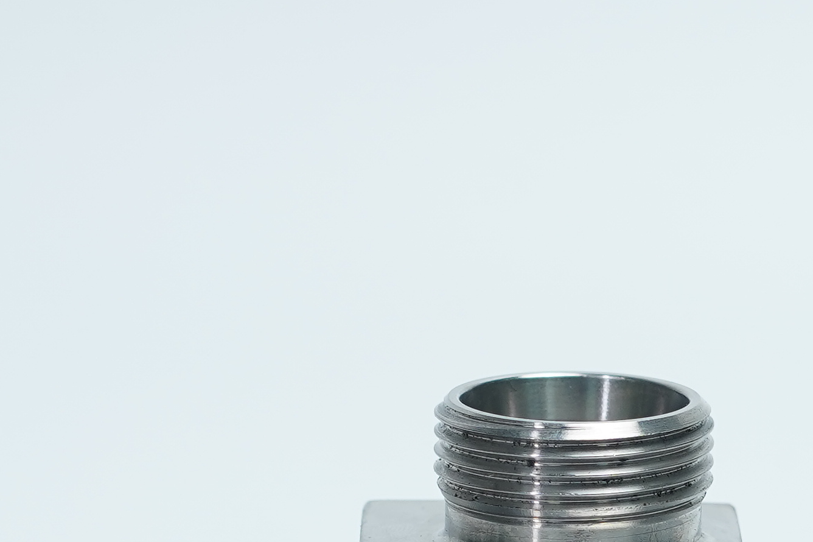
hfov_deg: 9.3
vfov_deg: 6.2
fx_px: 4989
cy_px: 591
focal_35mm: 221
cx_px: 529
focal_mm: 50
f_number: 4.5
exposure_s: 1/160
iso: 250
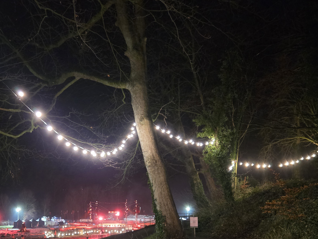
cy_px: 195
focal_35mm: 39
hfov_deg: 47.3
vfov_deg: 35.5
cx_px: 115
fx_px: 358
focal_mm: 5.4
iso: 1600
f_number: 1.8
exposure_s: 1/34
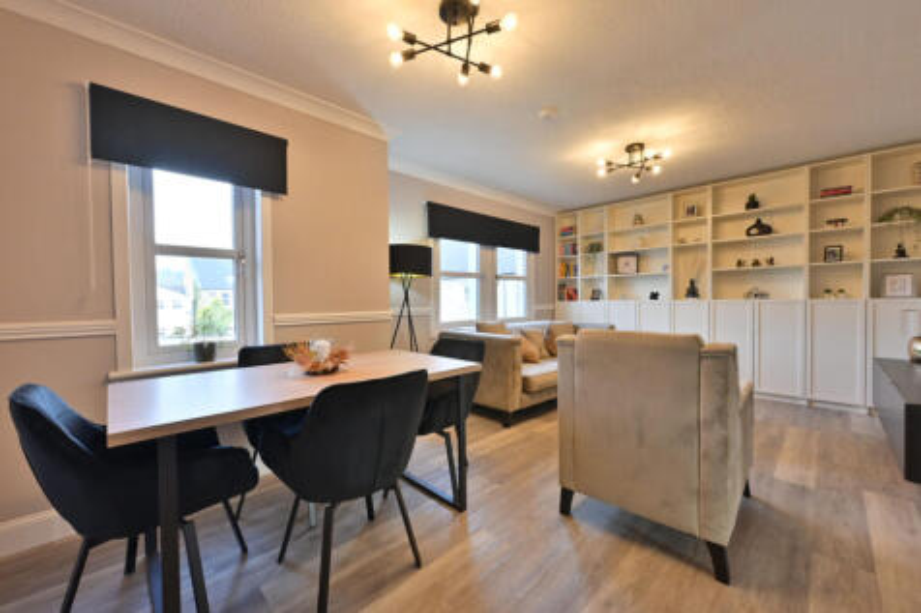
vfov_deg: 81.2
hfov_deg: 104.3
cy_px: 306
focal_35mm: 14
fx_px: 358
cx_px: 460
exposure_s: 1/50
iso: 2500
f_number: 13
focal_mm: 14
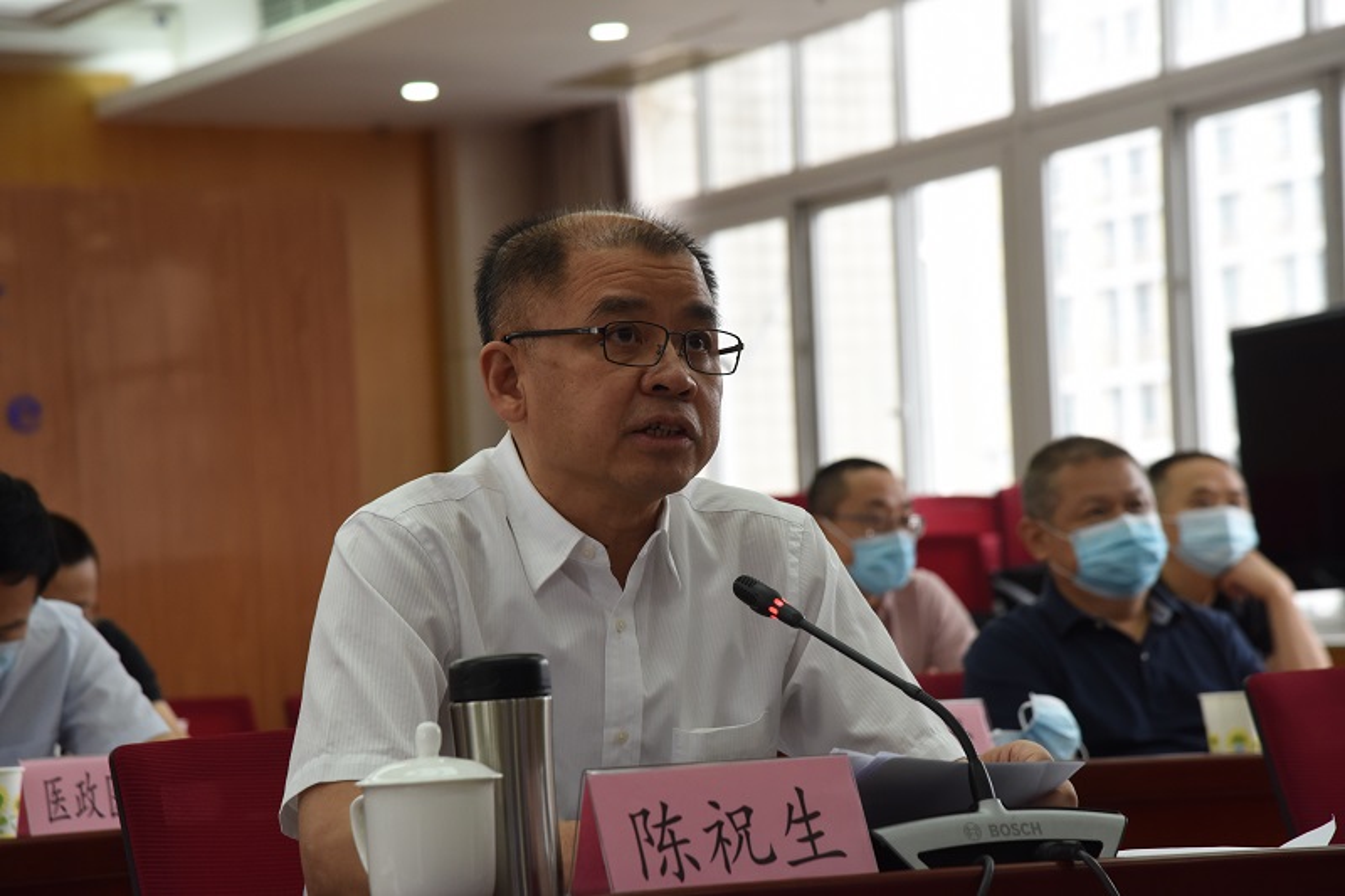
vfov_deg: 11.4
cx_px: 672
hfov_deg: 17.1
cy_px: 448
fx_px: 4482
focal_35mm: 120
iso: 1600
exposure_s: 1/160
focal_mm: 120
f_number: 6.3
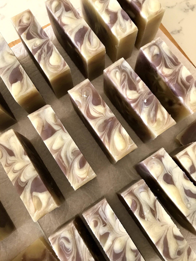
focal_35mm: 28
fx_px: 211
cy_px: 130
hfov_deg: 49.7
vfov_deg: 63.4
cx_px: 98
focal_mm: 3.99
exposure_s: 1/30
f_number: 1.8
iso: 20
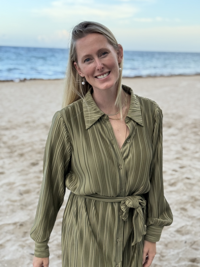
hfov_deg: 30.3
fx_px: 370
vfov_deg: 39.7
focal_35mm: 48
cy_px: 134
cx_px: 100
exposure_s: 1/592
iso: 100
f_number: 1.78
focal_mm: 6.76
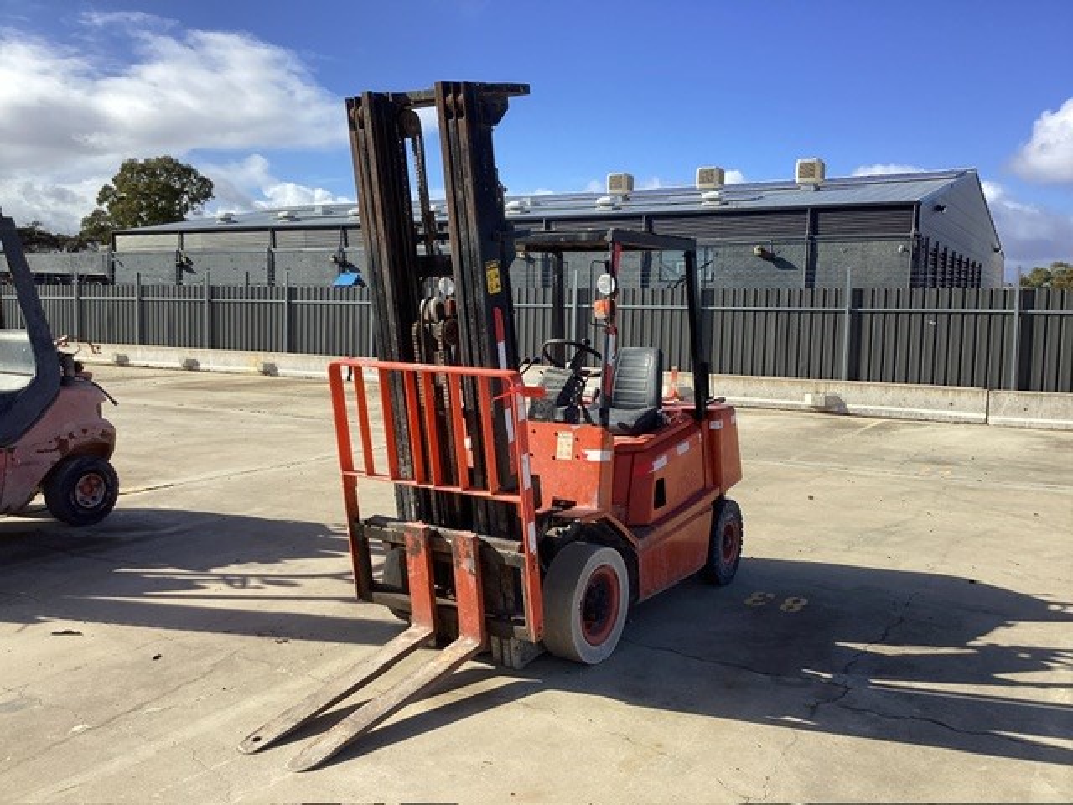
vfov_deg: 45.4
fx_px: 961
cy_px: 402
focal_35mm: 31
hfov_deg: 58.4
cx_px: 536
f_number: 2.4
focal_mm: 3.3
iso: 25
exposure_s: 1/1131
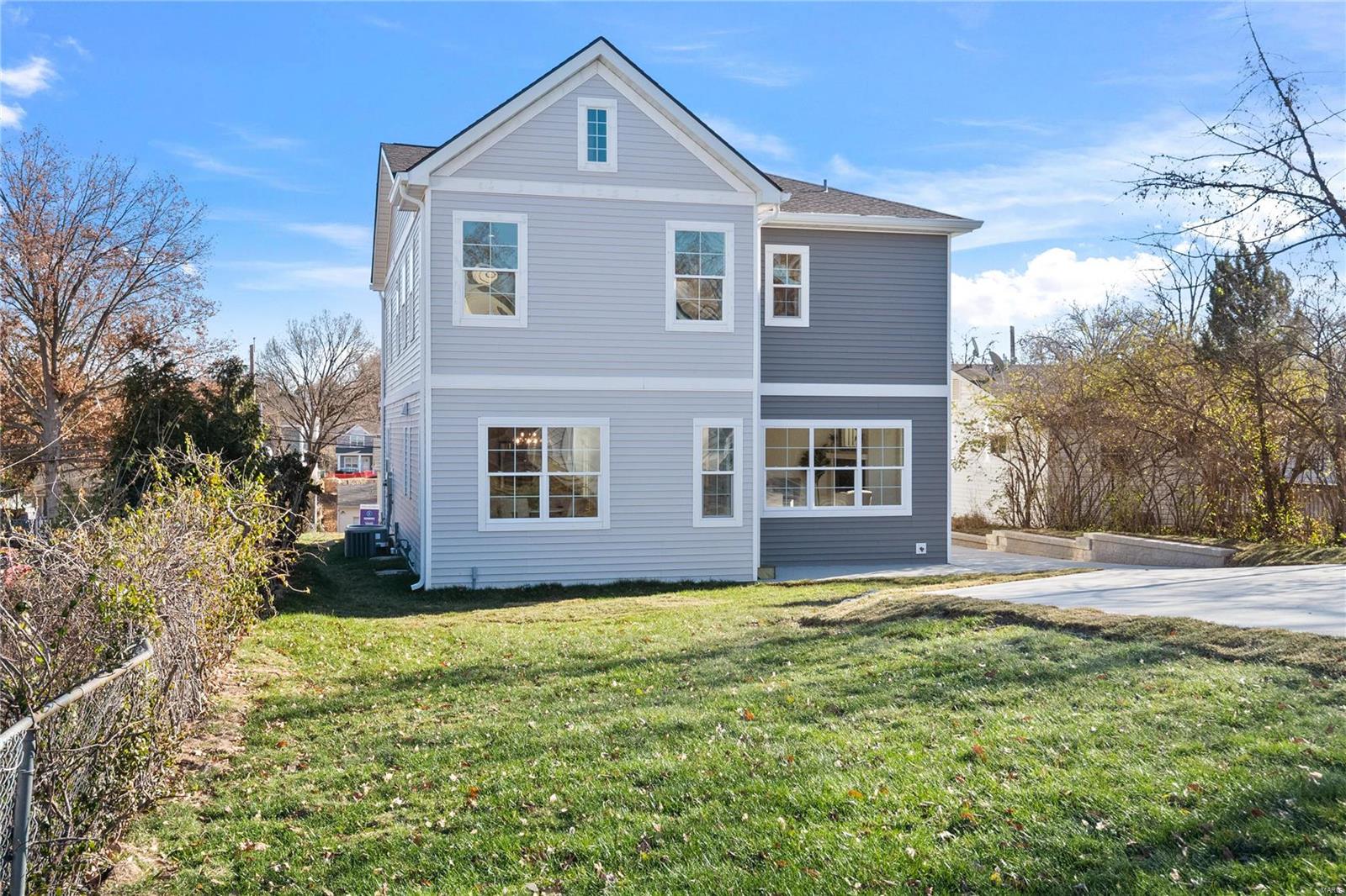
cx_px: 673
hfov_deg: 53.1
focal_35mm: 36
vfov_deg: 36.9
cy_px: 448
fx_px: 1346
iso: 400
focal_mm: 18
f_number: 6.3
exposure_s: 1/250
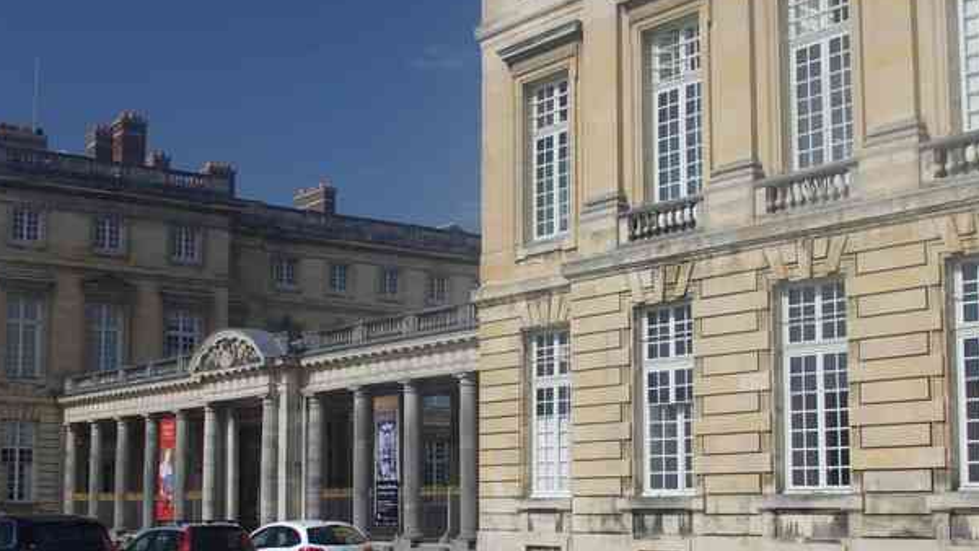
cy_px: 339
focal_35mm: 55
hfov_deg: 37.9
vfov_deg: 21.8
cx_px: 533
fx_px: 1424
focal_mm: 21
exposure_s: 1/100
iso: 200
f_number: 11
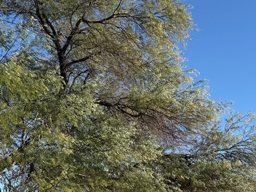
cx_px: 185
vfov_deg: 29.4
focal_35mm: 49
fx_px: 362
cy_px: 132
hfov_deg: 38.1
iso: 80
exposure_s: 1/3953
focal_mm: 6.76
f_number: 1.78
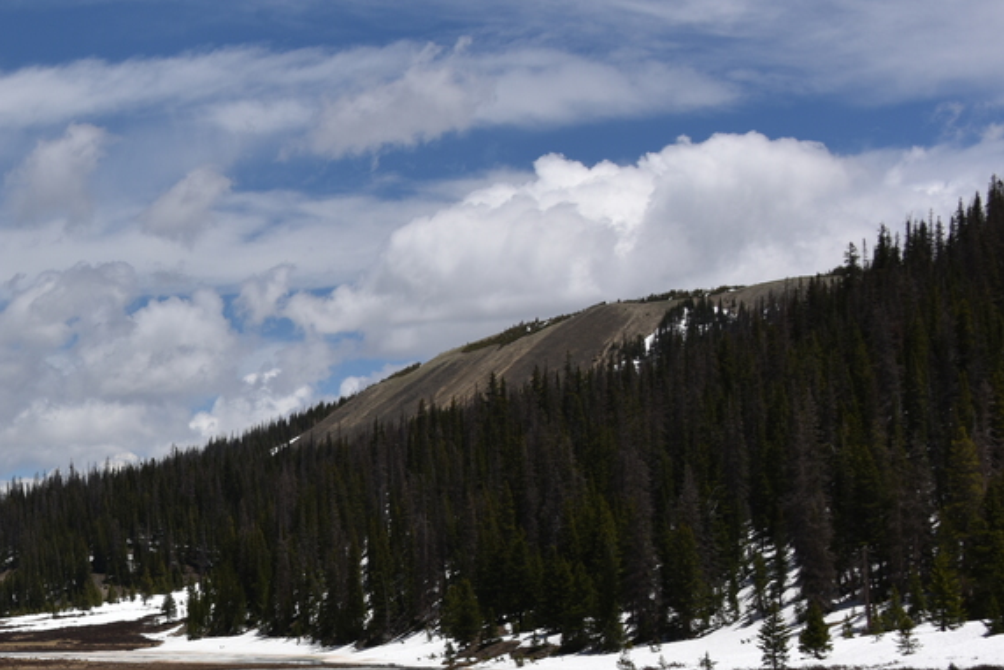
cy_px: 696
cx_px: -67
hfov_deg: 20.8
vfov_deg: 14.3
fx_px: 2623
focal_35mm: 94
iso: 100
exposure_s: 1/400
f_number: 11
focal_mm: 42
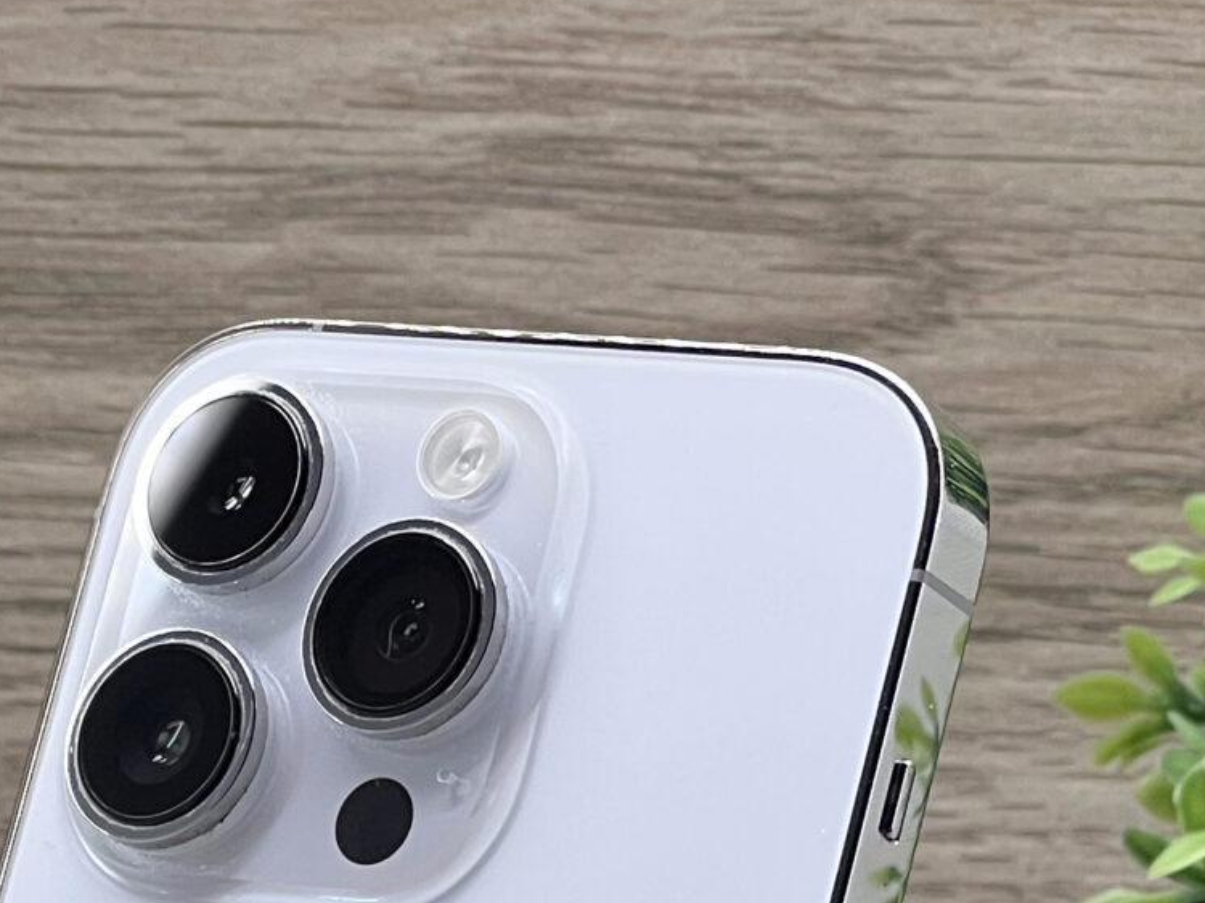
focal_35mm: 263
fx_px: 9152
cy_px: 1314
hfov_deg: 7.5
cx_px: 323
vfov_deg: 5.6
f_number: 2.8
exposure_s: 1/100
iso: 64
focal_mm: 9
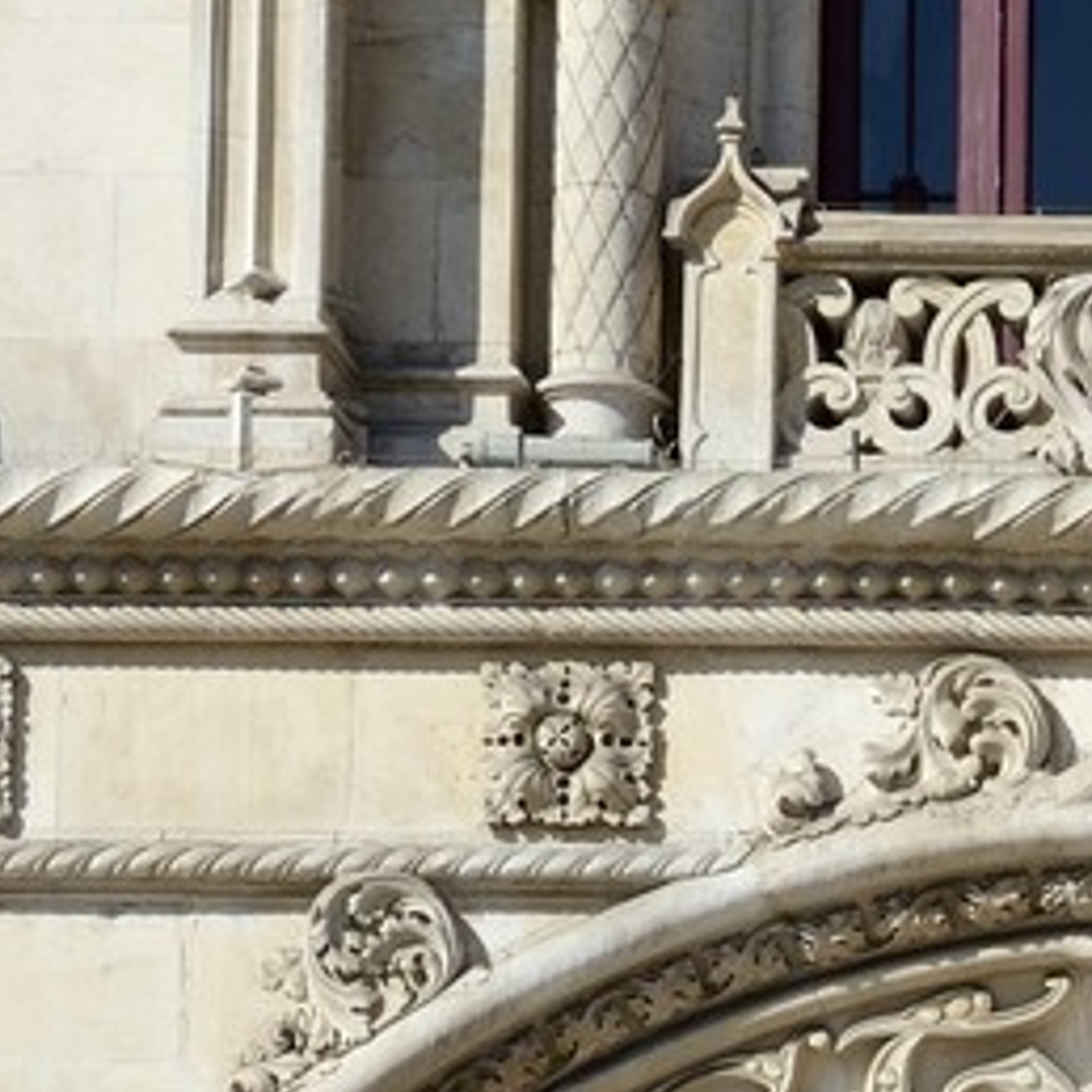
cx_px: 2412
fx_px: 7852
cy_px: 2121
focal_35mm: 220
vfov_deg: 7.7
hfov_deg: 7.5
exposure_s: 1/200
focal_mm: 42
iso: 200
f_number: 14
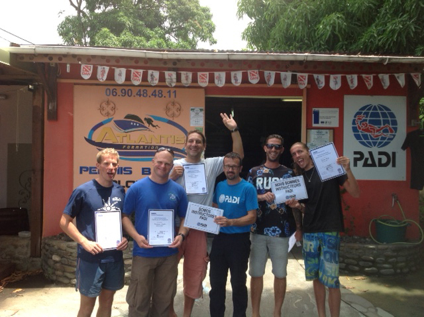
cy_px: 158
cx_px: 212
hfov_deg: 52.7
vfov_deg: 40.6
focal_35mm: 35
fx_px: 428
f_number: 2.4
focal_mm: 4.28
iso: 50
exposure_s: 1/521
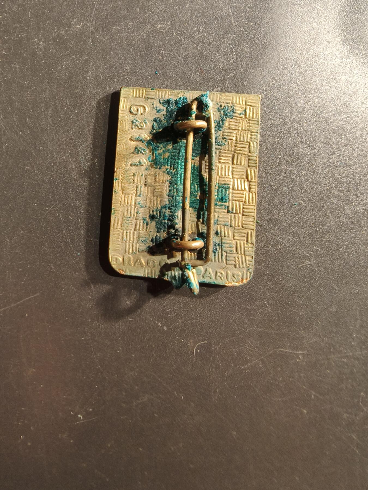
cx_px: 184
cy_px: 245
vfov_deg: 73.9
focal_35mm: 23
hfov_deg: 58.9
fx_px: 326
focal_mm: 2.32
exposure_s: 1/33.3
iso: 400
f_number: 2
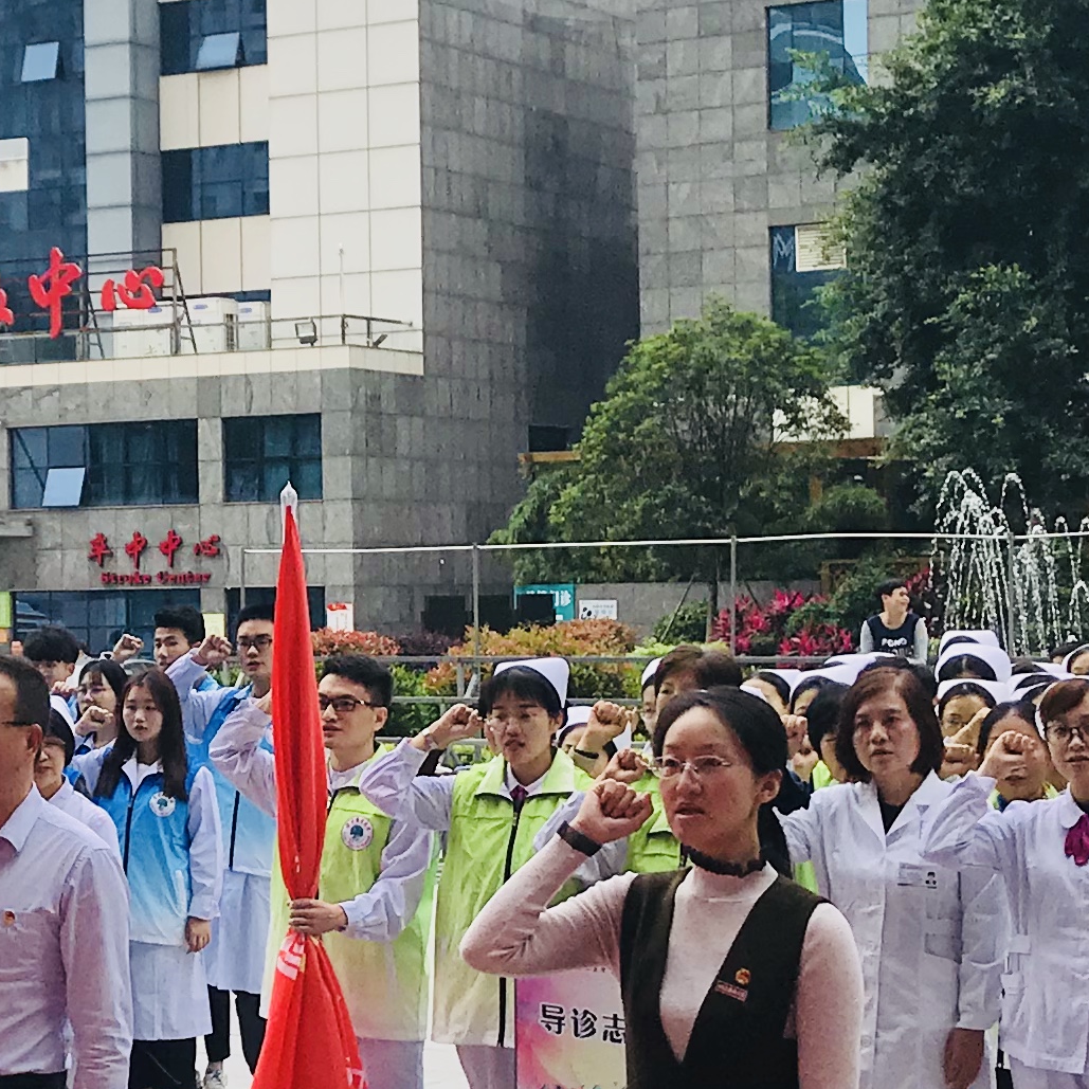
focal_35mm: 97
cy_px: 617
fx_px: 3452
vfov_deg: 17.9
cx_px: 8
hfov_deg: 17.5
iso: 20
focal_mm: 3.99
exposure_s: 1/595
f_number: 1.8
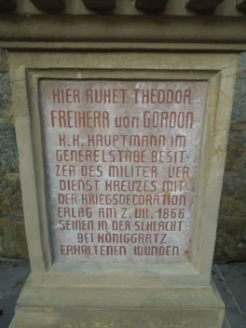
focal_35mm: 25
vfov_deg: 69.4
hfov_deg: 54.9
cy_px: 164
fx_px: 237
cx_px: 123
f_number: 3.3
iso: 400
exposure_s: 1/320
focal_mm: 4.5
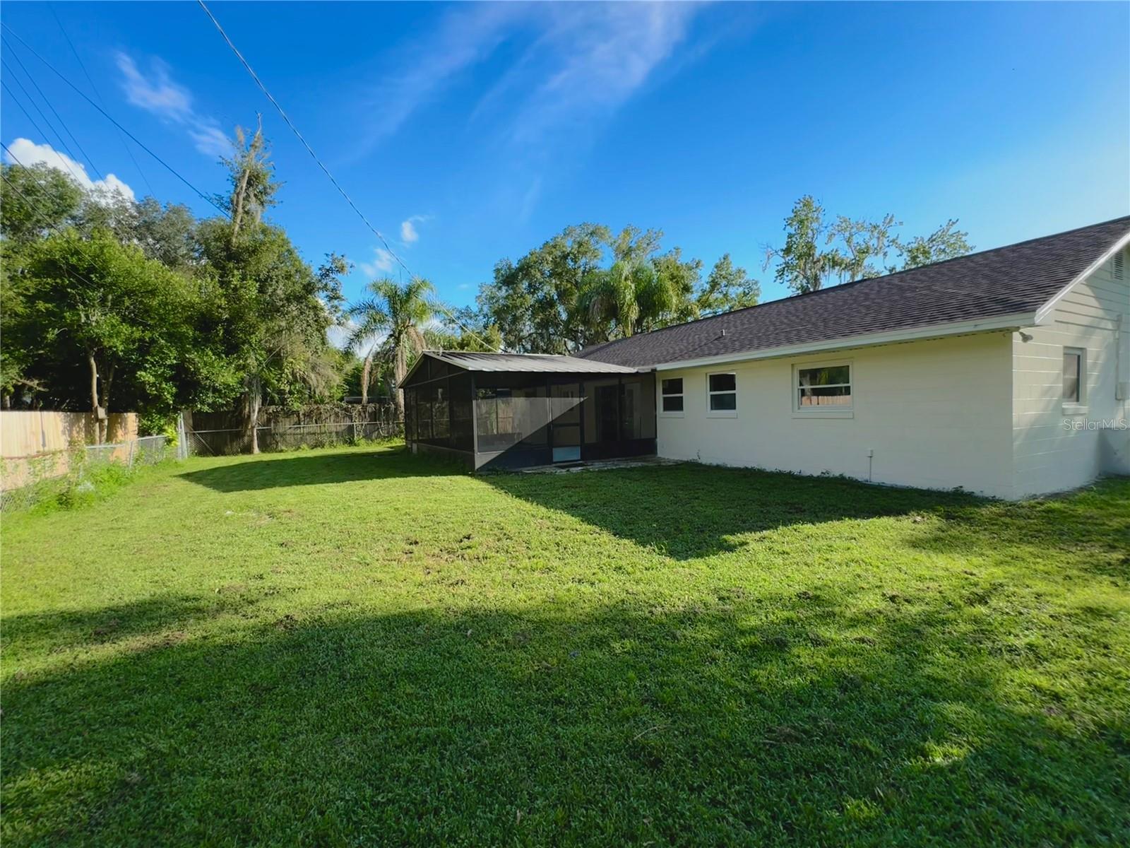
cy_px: 424
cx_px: 565
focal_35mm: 14
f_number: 2.2
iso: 40
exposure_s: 1/693
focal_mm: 2.22
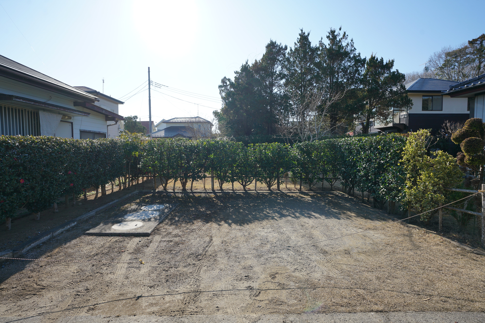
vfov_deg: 67.4
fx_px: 242
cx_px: 242
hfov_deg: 90.0
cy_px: 162
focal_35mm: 18
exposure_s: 1/200
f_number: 7.1
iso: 100
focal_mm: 18
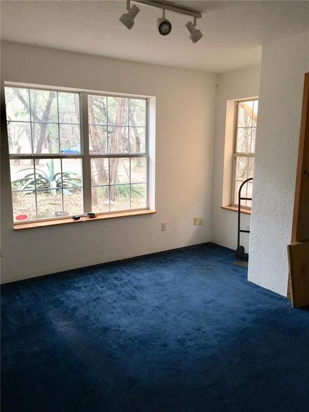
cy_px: 206
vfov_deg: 61.7
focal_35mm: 29
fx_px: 345
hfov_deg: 48.2
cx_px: 154
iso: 50
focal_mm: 4.15
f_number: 2.2
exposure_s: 1/15
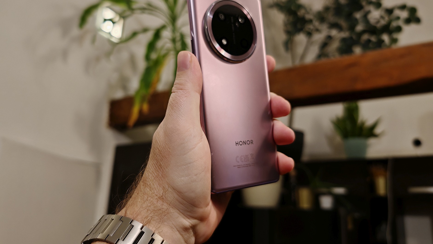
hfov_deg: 64.3
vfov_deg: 38.8
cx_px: 217
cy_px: 100
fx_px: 344
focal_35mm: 30
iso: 320
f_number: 1.4
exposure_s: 1/50
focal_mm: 6.83
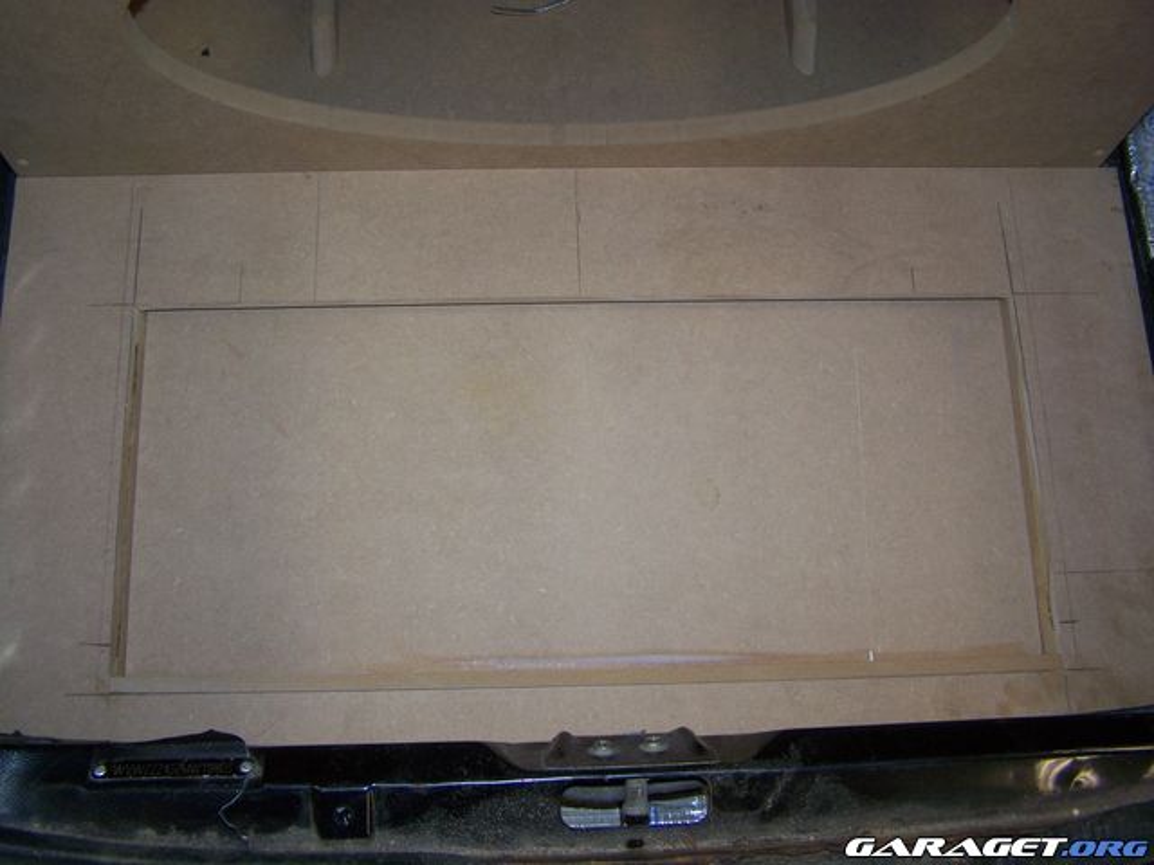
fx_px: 1267
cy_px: 432
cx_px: 577
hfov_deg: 49.0
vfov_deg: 37.7
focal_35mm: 38
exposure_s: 1/60
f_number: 2.8
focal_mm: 6.3
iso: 80
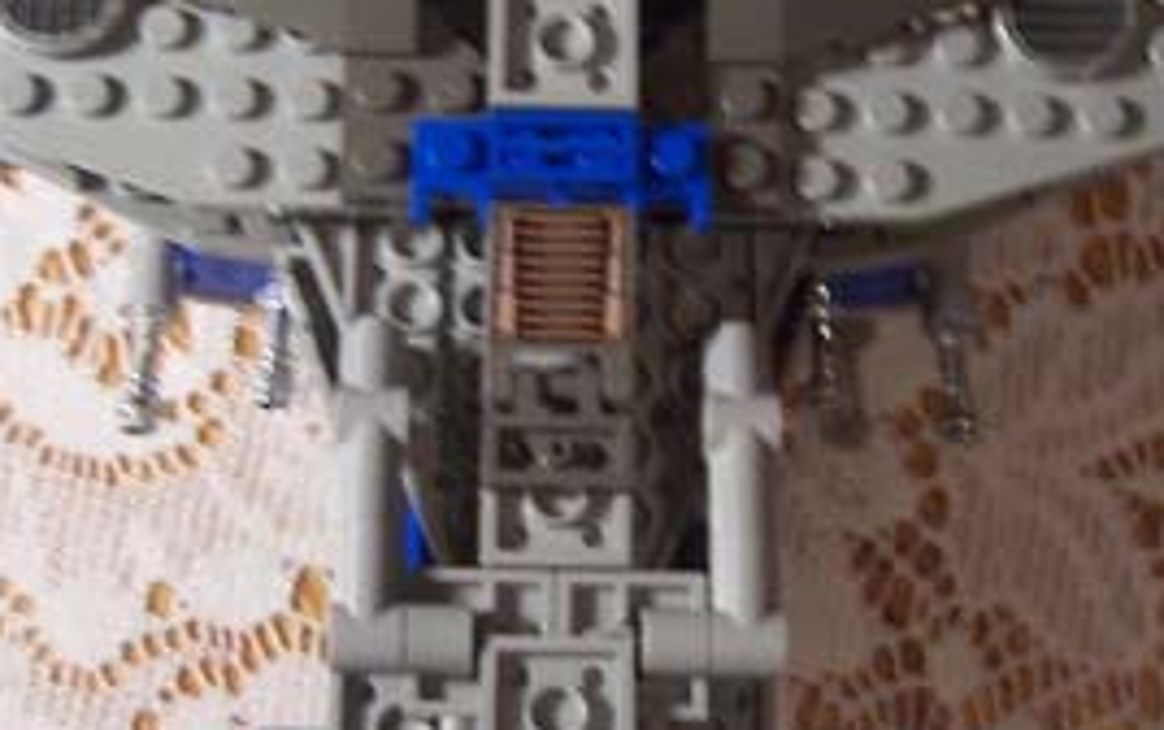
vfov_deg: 14.4
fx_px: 2889
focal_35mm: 91
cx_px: 478
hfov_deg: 22.8
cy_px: 408
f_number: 4
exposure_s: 1/30
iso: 140
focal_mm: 6.7
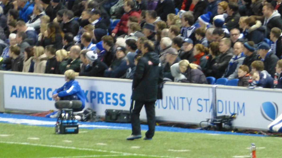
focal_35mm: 715
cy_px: 78
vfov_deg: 1.7
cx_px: 142
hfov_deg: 3.0
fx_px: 5345
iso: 1000
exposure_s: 1/15
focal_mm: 86
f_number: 6.4
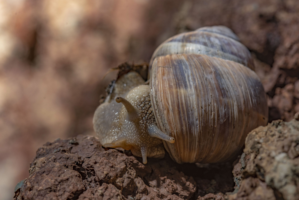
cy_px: 100
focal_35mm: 158
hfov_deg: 13.0
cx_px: 150
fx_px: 1308
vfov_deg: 8.7
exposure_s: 1/250
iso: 125
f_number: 14
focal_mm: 105
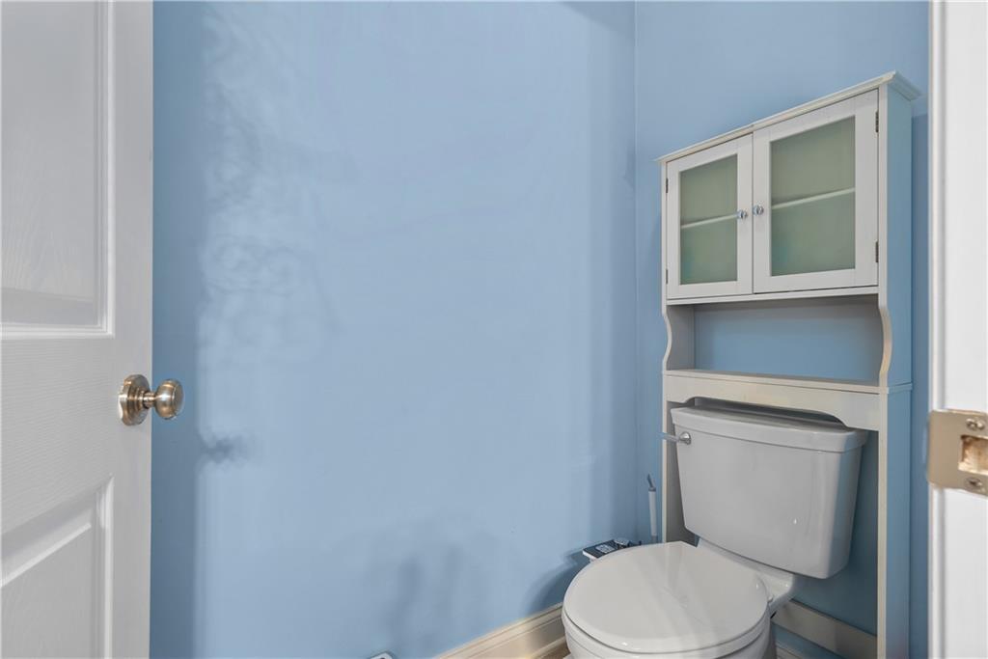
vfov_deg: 73.8
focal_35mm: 16
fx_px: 439
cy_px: 330
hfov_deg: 96.7
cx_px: 494
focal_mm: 16
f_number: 10
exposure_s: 2
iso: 640
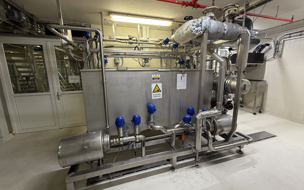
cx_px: 152
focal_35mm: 15
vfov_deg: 74.8
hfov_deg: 101.5
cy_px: 95
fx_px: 124
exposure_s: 1/100
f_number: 2.2
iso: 320
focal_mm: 2.22
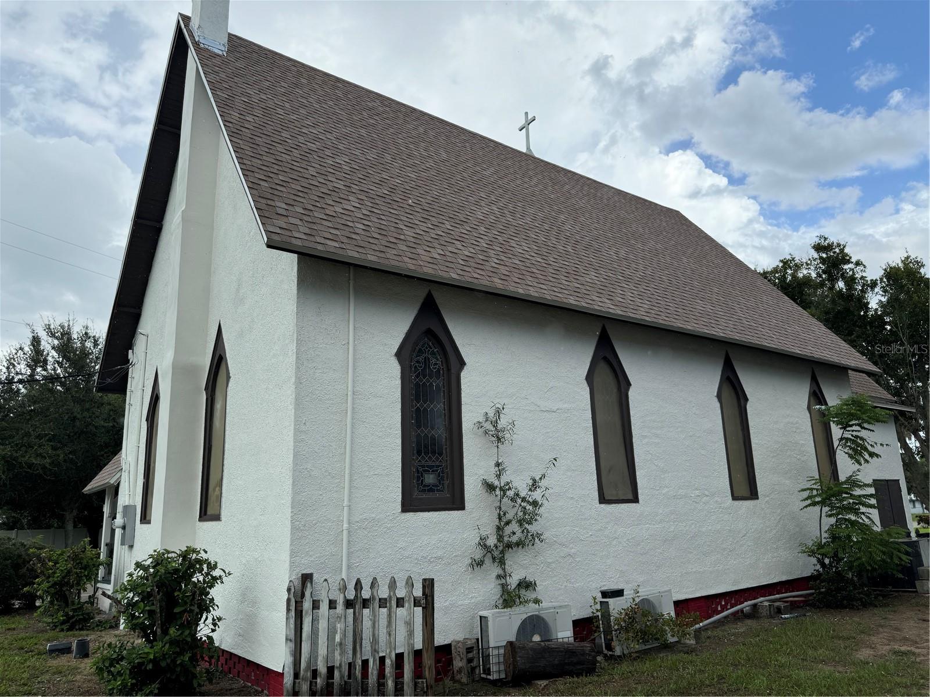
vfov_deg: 56.8
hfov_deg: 71.6
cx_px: 465
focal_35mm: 24
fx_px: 645
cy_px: 348
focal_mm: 6.76
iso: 80
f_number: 1.78
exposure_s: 1/3096
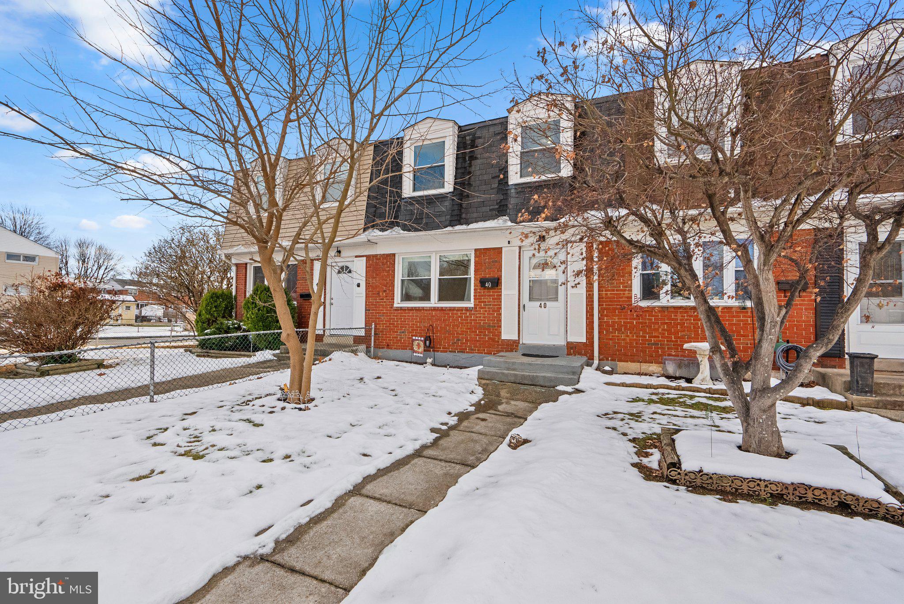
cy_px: 302
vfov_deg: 73.8
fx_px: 402
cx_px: 452
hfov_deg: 96.7
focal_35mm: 16
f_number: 8
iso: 250
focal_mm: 16
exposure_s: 1/1000
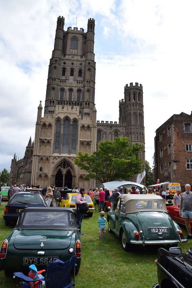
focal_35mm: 24
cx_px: 96
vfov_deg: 73.7
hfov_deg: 53.1
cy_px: 144
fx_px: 192
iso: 200
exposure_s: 1/500
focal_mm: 16
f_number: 10
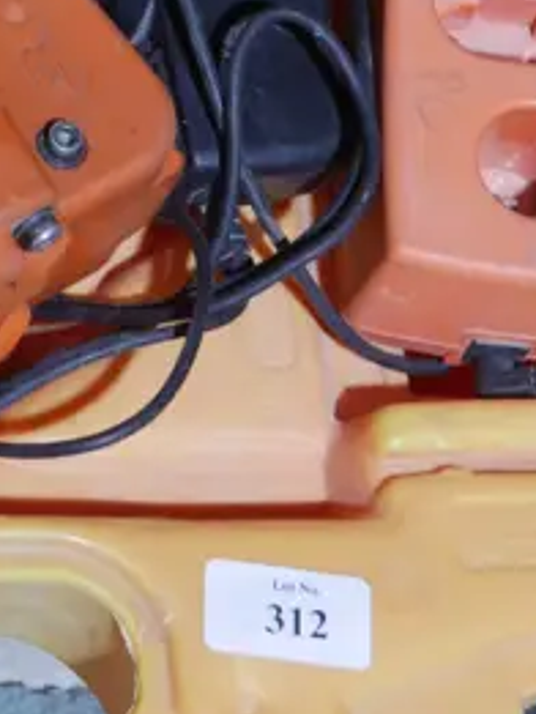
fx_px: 4043
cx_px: -228
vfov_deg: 9.8
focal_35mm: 196
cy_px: -353
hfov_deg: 7.5
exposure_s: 1/60
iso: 1000
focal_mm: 25
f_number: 5.3
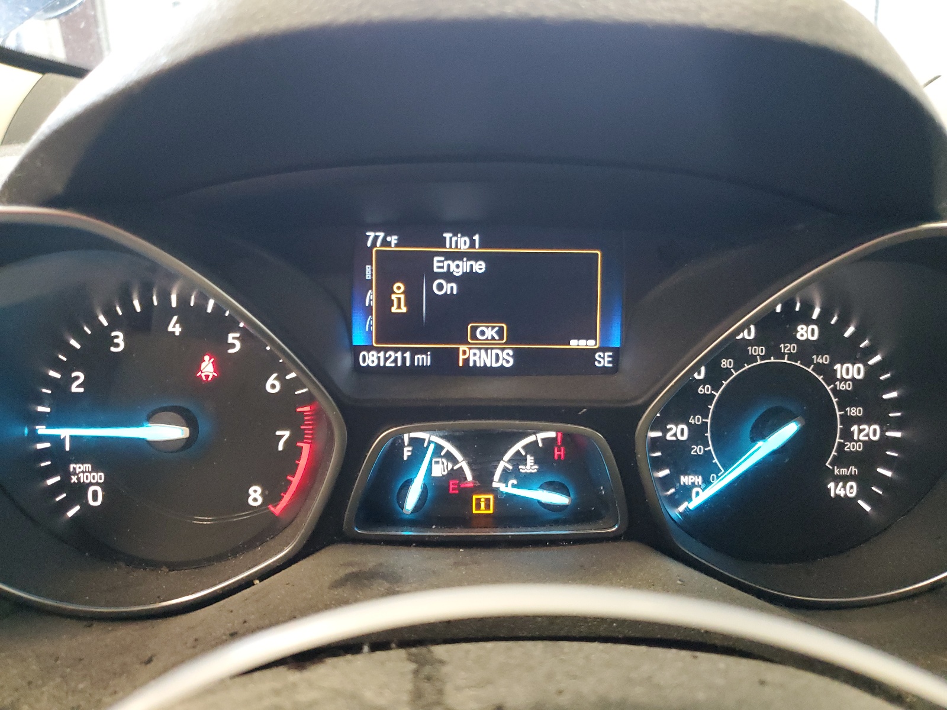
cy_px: 355
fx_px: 711
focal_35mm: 26
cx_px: 474
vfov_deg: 53.1
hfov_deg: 67.3
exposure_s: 1/60.2
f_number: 1.5
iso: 371
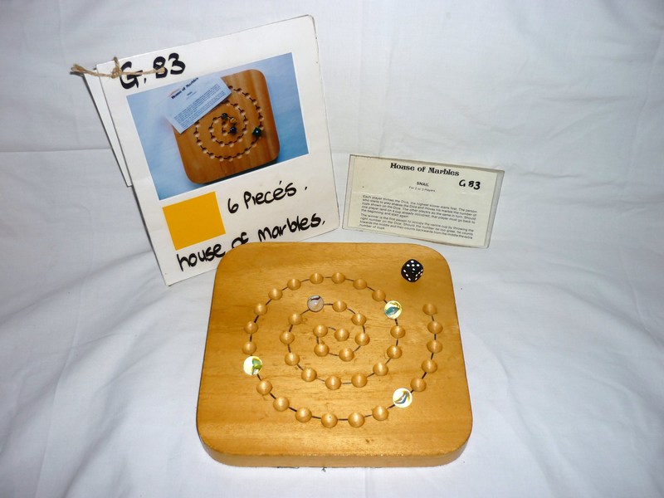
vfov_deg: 42.9
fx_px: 633
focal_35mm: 33
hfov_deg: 55.4
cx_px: 332
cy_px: 249
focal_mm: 5.5
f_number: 2.8
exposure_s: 1/30
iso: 100
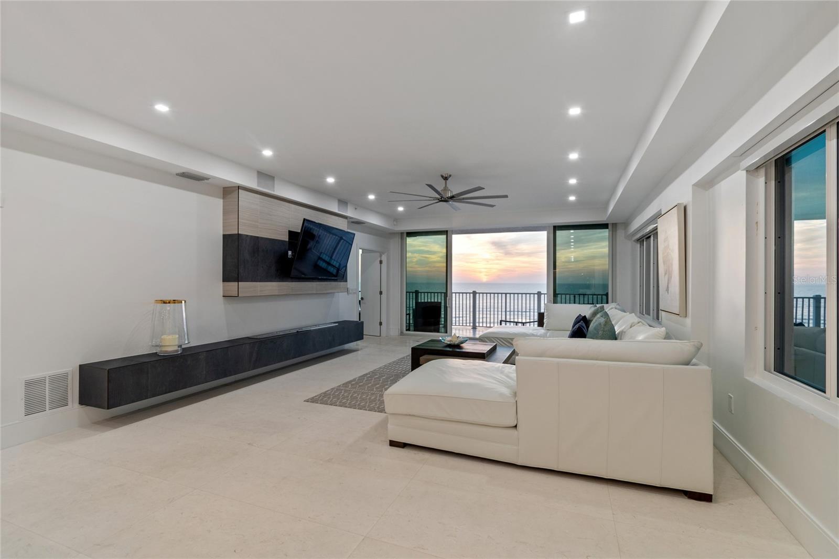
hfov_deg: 100.4
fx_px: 349
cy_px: 280
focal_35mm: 15
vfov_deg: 77.3
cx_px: 420
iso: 100
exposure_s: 1/6
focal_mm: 10
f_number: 7.1
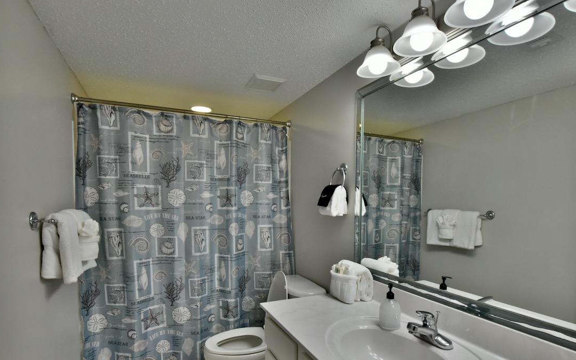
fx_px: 283
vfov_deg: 64.1
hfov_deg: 91.1
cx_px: 290
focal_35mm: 18
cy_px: 224
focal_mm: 10
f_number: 7.1
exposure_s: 1/200
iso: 1600
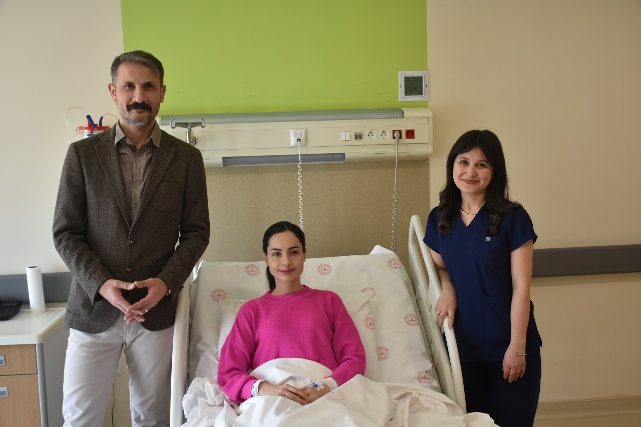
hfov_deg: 49.6
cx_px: 320
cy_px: 214
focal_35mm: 39
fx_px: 694
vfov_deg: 34.2
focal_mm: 26
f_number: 5
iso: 800
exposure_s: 1/100
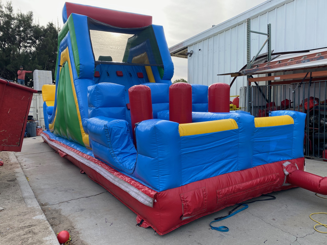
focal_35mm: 26
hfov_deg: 67.3
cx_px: 164
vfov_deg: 53.1
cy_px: 122
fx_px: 246
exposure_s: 1/852
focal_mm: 4.25
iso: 32
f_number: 1.8
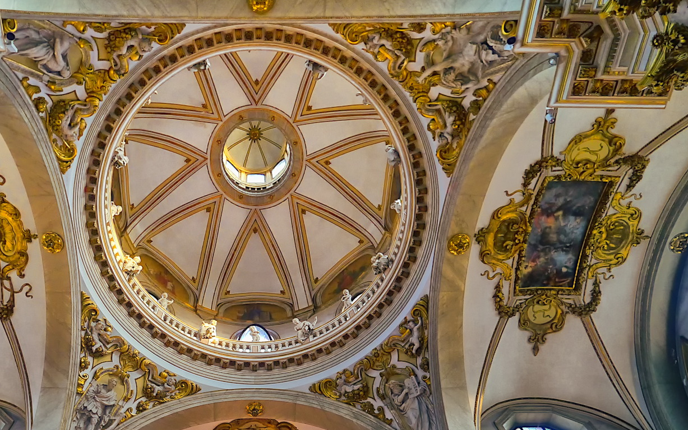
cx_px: 253
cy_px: 363
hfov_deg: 65.4
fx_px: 525
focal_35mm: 28
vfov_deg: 41.9
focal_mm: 9
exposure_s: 1/20
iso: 800
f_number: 2
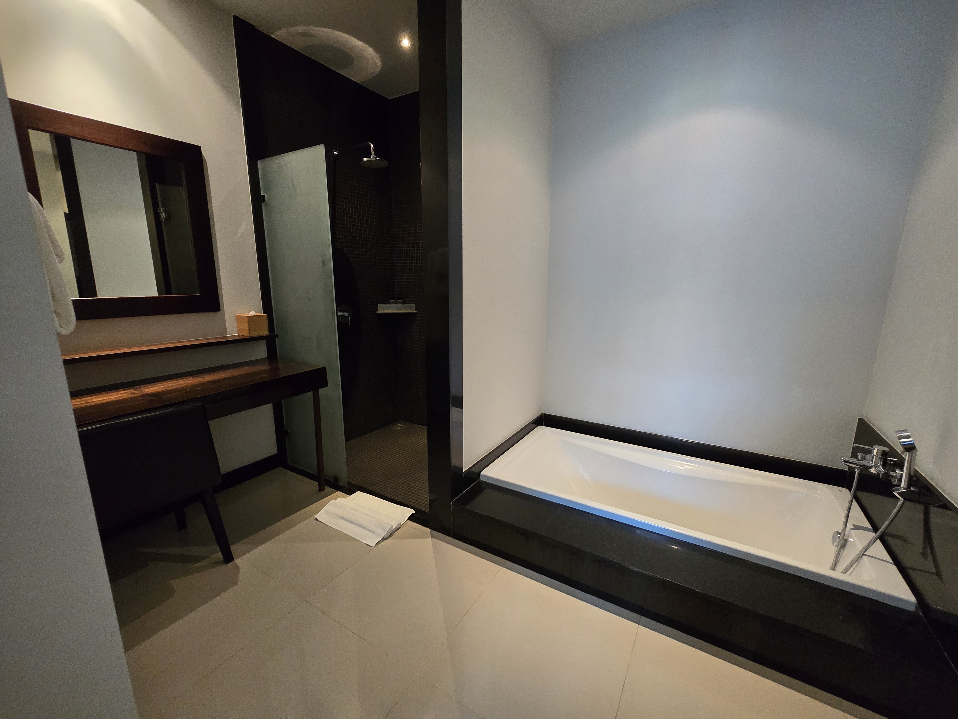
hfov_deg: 106.2
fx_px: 360
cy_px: 360
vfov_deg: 89.9
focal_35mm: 13
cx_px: 479
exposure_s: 1/50
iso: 500
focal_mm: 2.2
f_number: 2.2
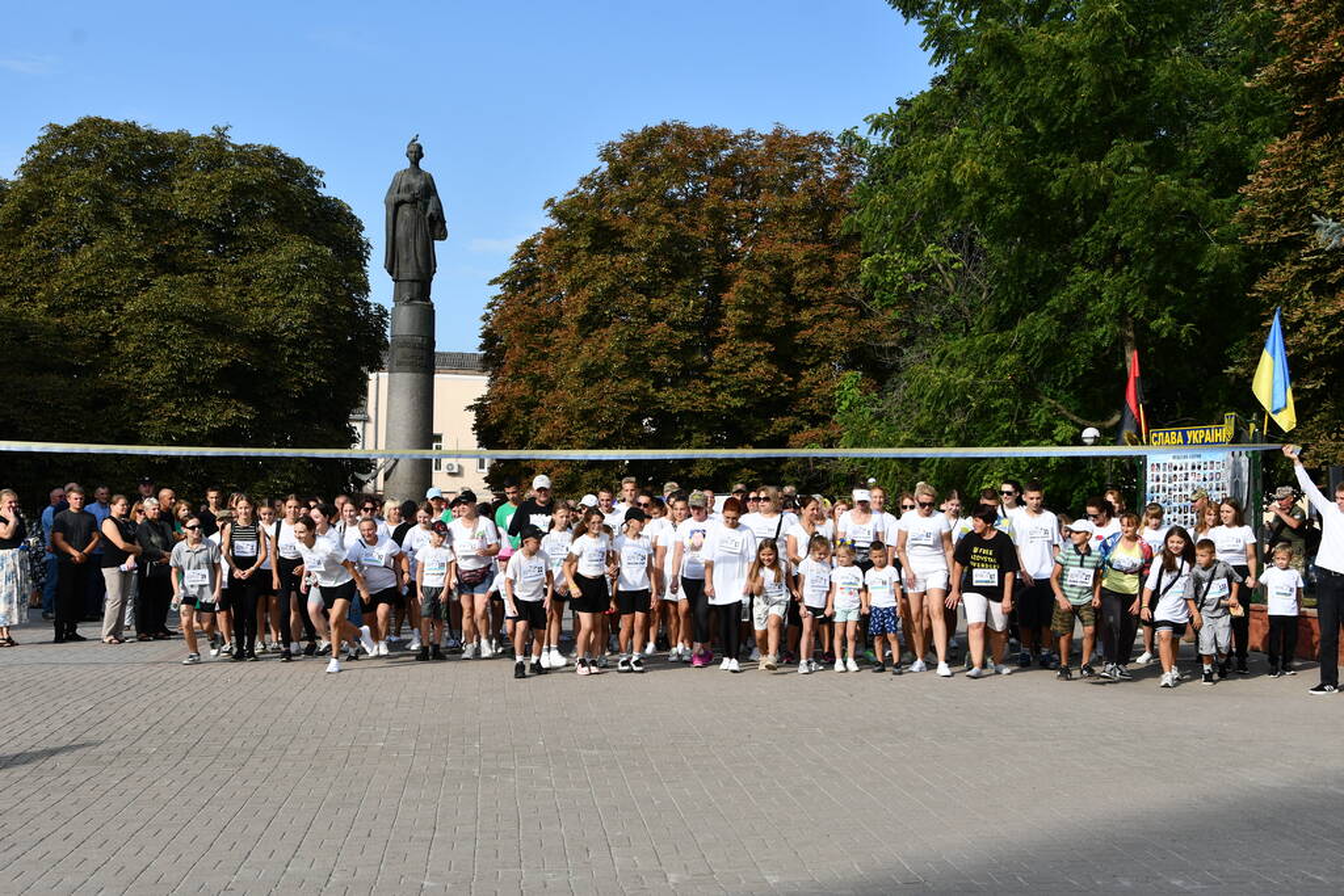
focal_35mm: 45
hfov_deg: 43.6
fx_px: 1680
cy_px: 448
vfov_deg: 29.9
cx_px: 672
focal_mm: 30
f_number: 8
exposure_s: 1/250
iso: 100
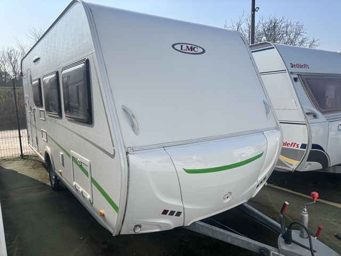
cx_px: 170
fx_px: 256
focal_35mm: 26
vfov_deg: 53.1
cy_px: 128
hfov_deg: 67.3
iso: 50
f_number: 1.6
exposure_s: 1/4854
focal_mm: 5.96
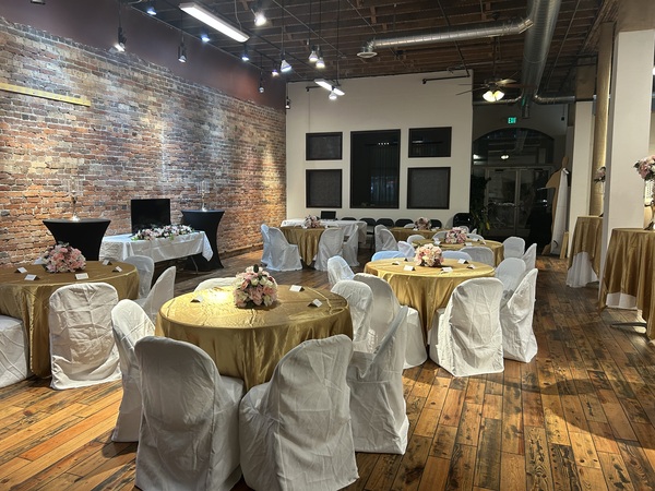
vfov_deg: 53.1
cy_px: 246
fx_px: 492
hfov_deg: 67.3
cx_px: 328
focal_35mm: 26
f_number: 1.5
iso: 125
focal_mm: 5.7
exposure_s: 1/60
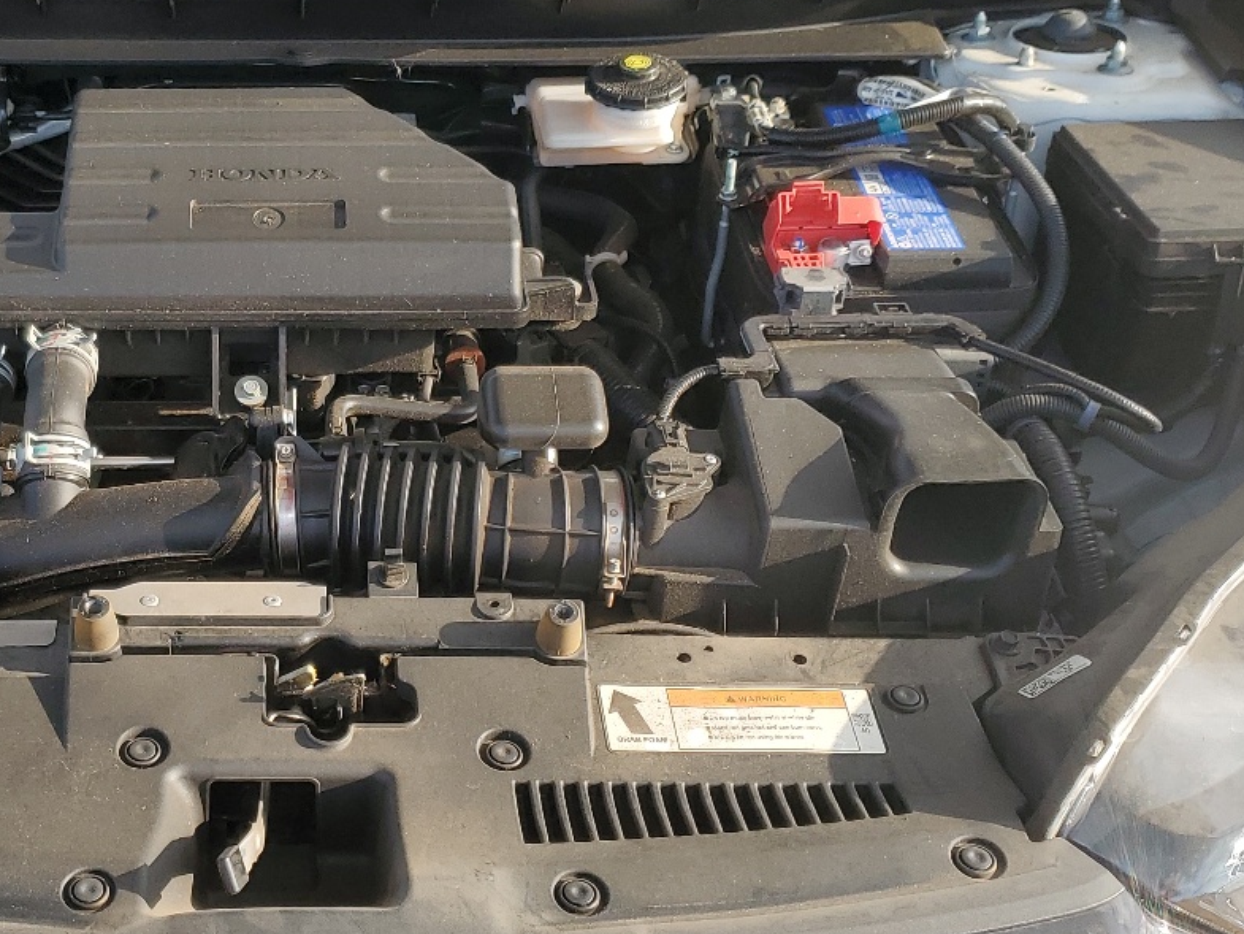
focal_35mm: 53
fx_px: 1905
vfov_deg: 27.5
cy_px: 422
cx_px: 288
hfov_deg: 35.2
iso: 50
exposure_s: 1/667
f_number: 1.5
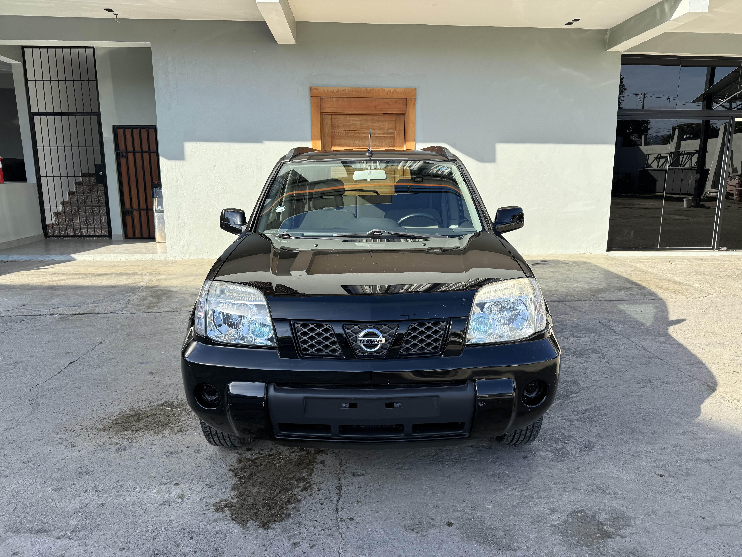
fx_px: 514
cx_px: 371
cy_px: 278
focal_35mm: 24
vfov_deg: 56.8
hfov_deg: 71.6
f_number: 1.78
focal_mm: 6.76
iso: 80
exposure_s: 1/1361
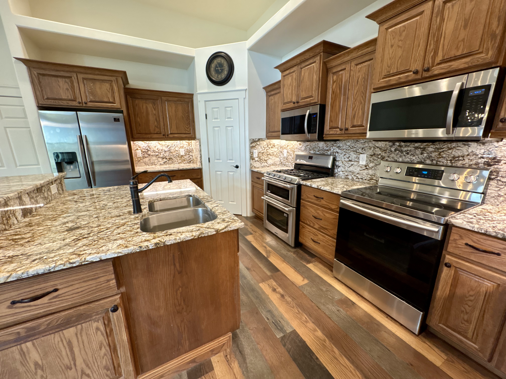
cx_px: 253
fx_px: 205
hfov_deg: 102.1
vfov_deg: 85.7
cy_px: 190
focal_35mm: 14
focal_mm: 2.22
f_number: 2.2
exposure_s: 1/60
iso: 640
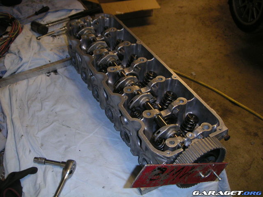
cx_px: 132
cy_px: 98
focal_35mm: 38
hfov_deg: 49.0
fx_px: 289
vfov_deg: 37.7
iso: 160
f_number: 2.8
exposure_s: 1/45
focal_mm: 6
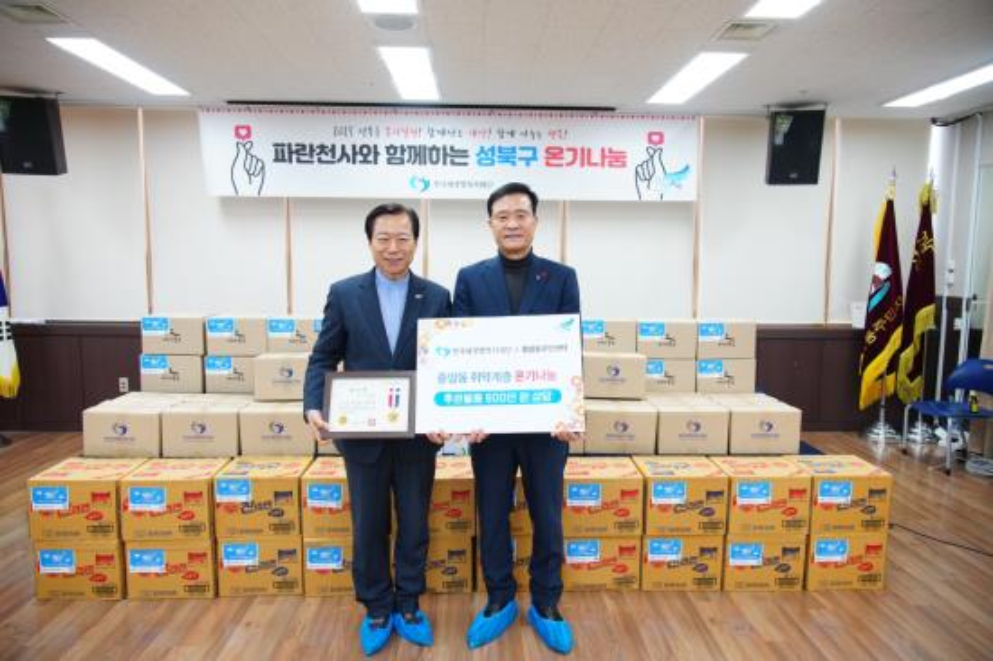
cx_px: 496
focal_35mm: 24
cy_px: 330
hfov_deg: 73.8
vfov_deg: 53.1
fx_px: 662
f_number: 4.5
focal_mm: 24
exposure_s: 1/160
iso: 1250
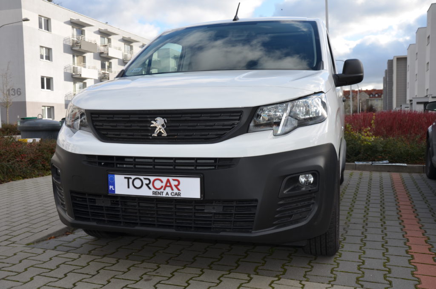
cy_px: 144
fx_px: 435
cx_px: 218
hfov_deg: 53.2
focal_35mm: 36
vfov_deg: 36.7
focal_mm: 24
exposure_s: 1/200
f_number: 6.3
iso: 100
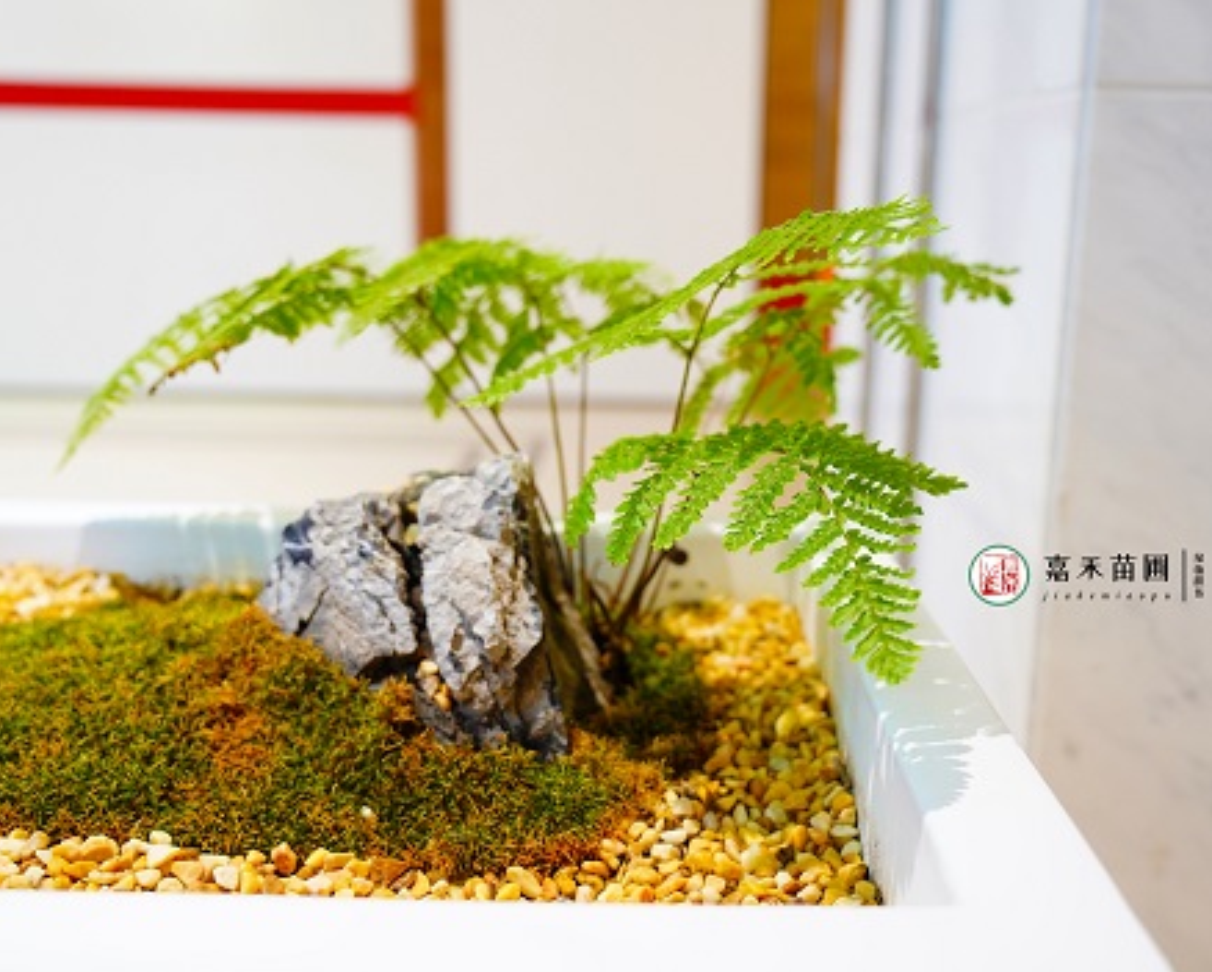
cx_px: 650
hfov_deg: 49.0
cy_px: 496
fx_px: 1328
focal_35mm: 37
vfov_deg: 40.2
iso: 1250
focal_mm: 32
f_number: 2.8
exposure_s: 1/125
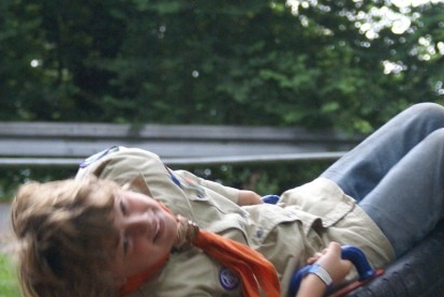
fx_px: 3210
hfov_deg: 7.9
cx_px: 327
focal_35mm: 260
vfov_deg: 5.3
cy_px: 228
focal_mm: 70
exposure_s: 1/100
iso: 800
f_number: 5.6
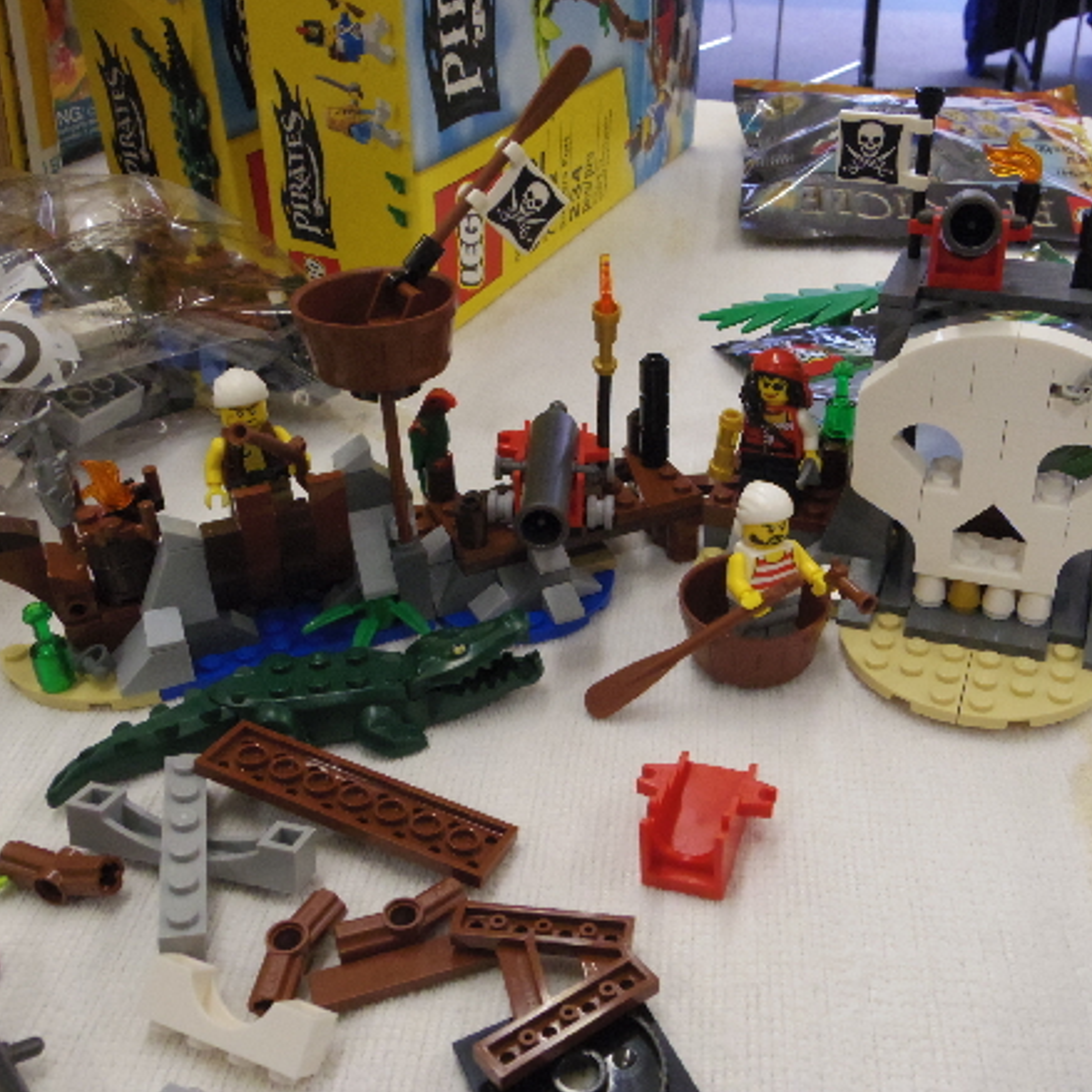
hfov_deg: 47.0
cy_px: 535
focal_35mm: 35
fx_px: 1249
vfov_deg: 47.2
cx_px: 639
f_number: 4.5
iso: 1000
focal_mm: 5.3
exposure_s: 1/125
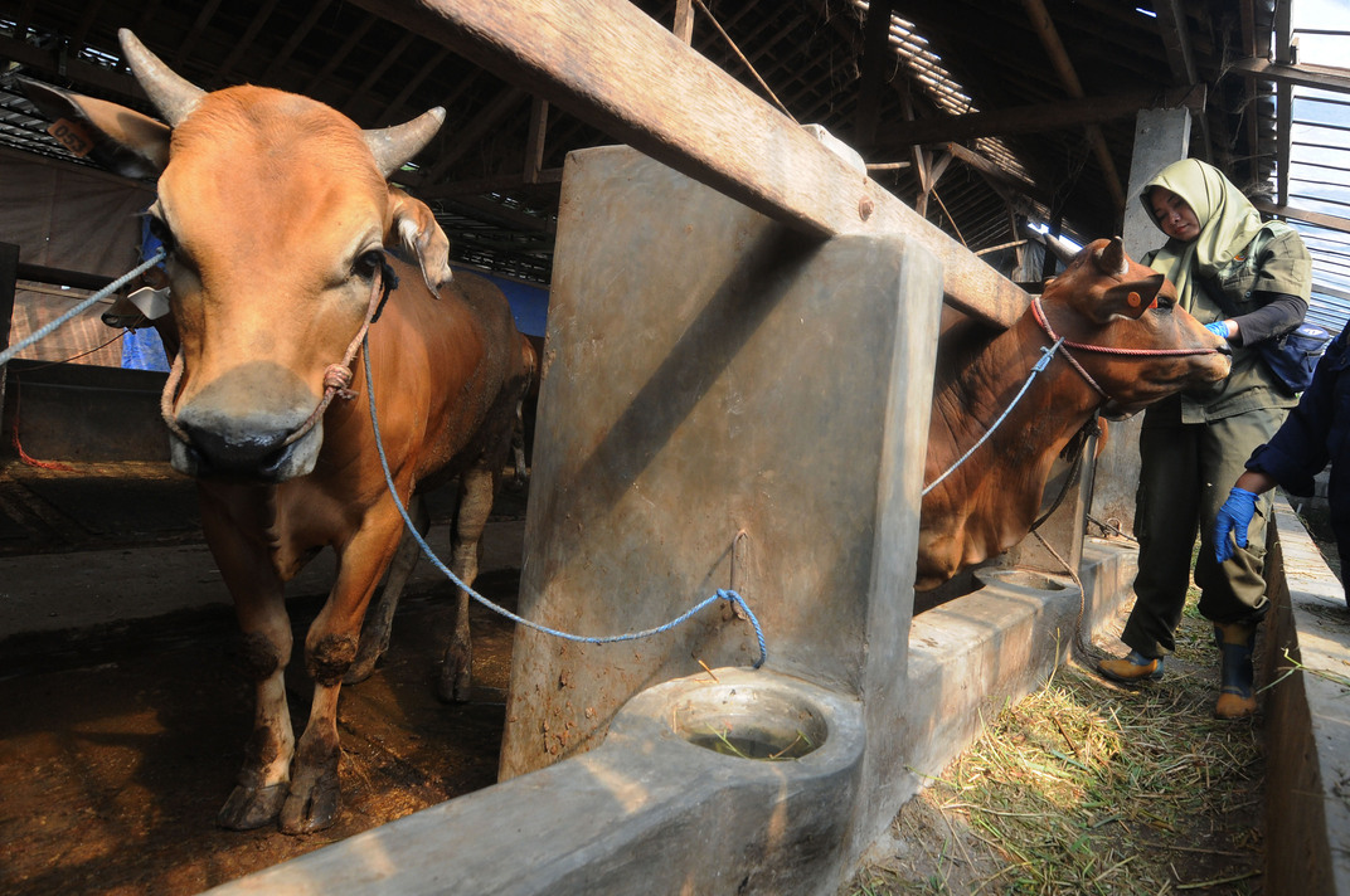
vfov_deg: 71.9
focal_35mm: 16
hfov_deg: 95.0
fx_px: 618
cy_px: 448
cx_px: 675
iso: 500
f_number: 6.3
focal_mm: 11
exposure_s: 1/200
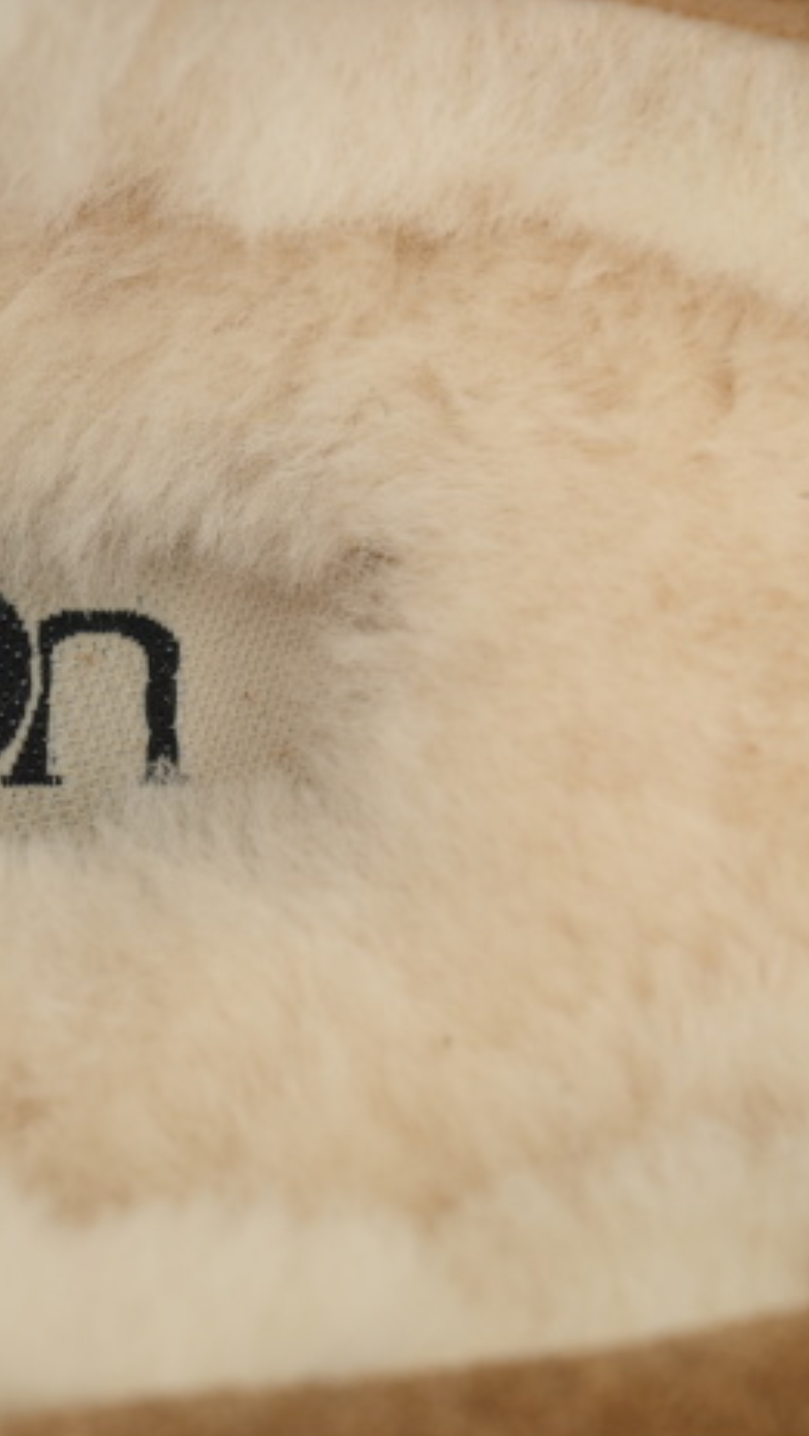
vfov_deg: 9.9
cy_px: 665
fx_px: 8262
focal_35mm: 217
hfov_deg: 5.6
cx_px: 87
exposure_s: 1/100
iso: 400
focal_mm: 120
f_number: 10
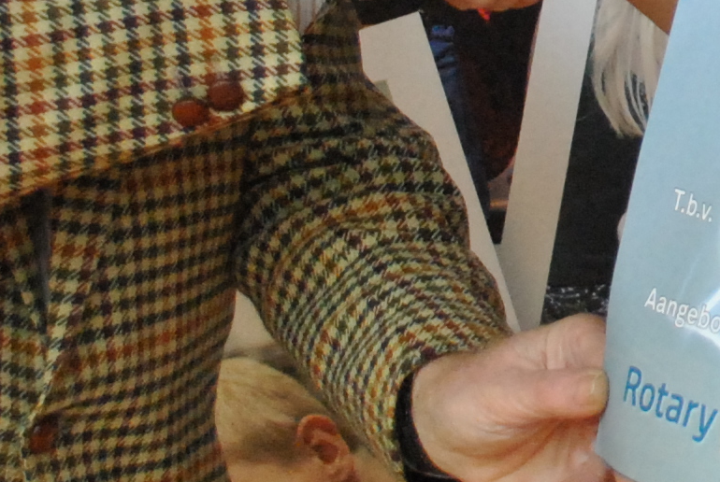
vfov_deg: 7.4
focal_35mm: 181
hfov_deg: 10.8
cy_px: -401
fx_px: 3626
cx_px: 1154
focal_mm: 24
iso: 1100
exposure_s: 1/30
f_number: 4
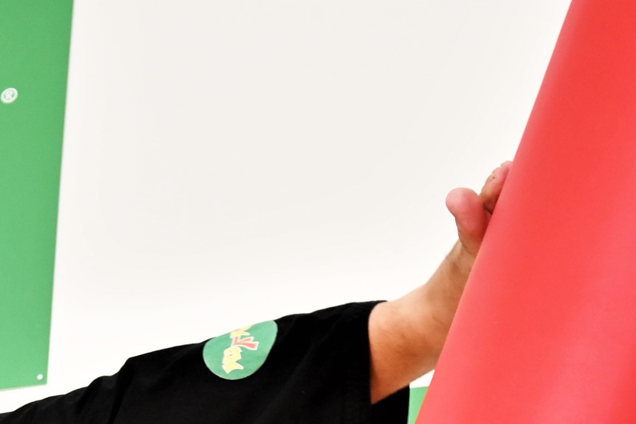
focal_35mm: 114
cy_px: 787
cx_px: 148
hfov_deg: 17.8
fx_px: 2014
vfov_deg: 11.1
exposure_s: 1/80
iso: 280
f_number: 3.8
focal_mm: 20
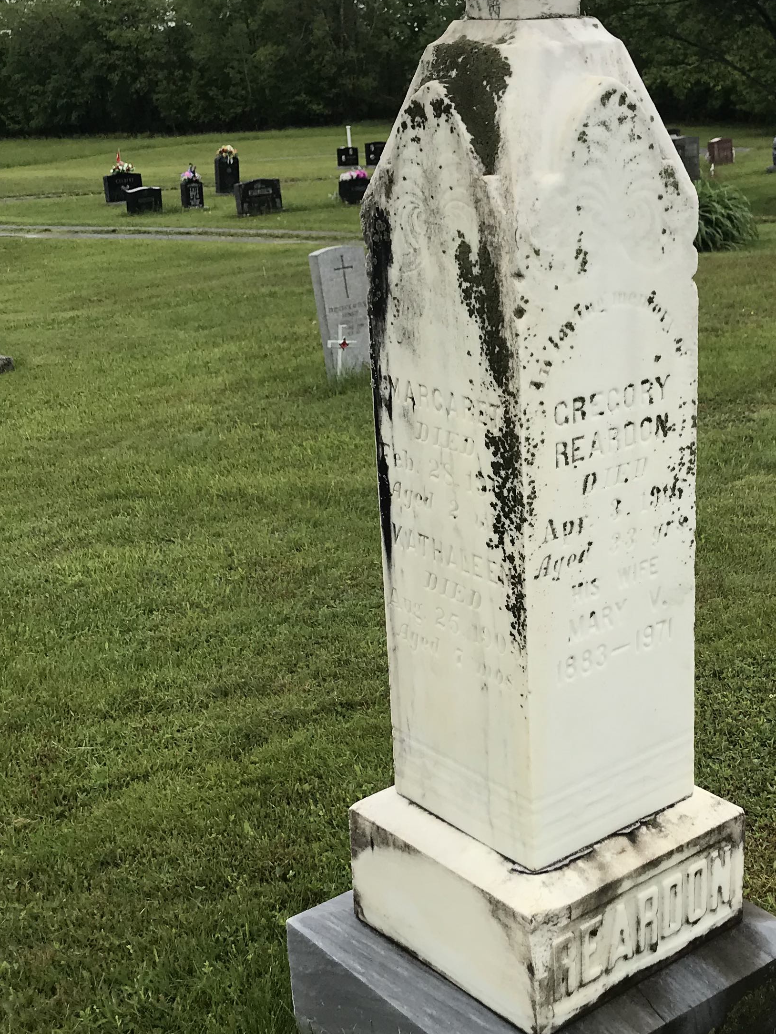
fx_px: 1554
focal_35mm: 52
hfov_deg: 27.8
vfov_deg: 36.8
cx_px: 528
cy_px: 557
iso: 20
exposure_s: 1/903
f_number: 1.8
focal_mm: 3.99
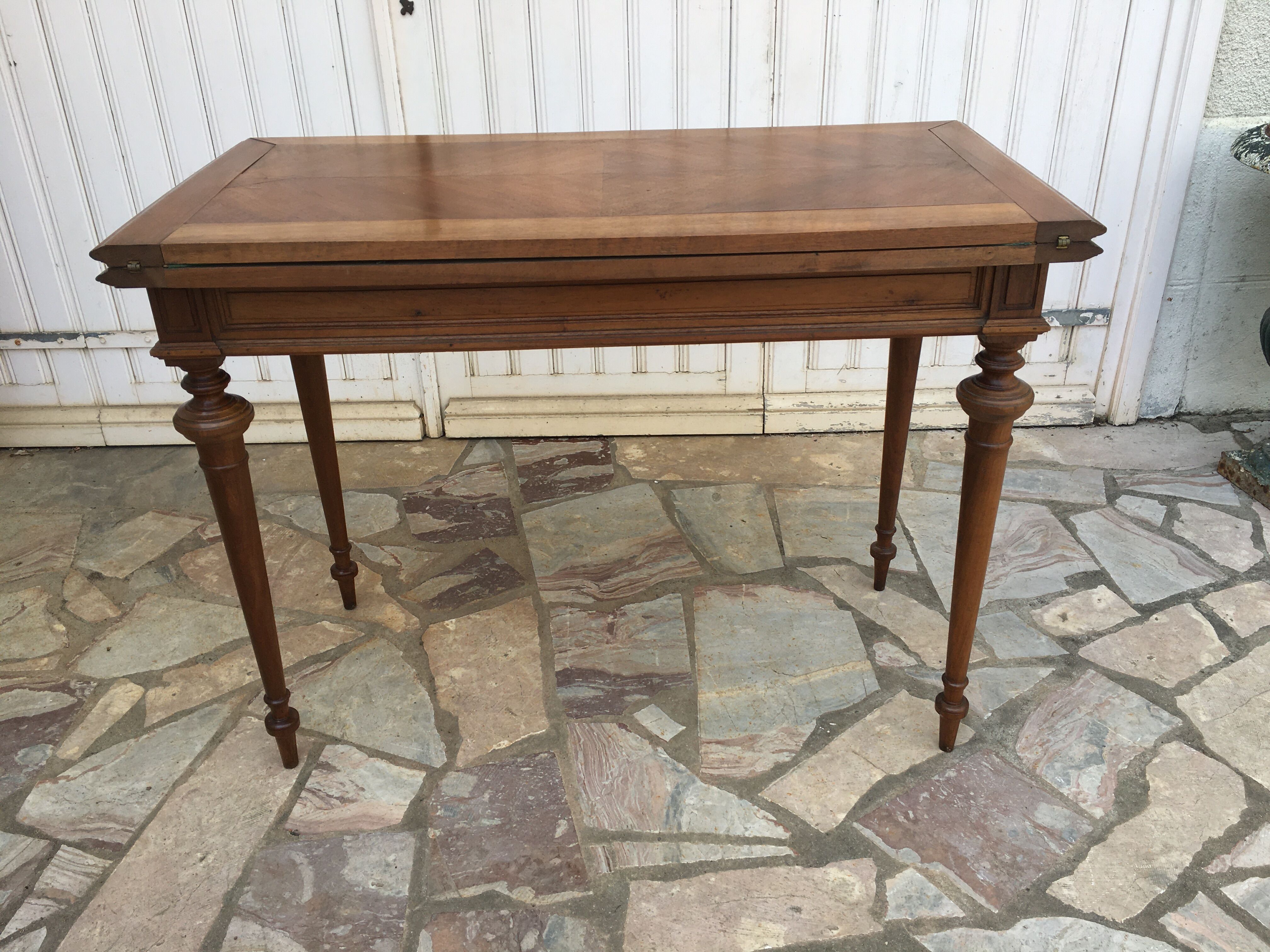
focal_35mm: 29
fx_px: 1064
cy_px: 476
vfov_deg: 48.2
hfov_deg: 61.7
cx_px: 635
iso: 25
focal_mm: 4.15
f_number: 2.2
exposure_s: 1/490
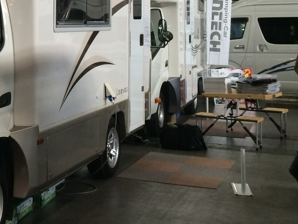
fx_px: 611
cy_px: 24
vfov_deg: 20.3
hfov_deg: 26.0
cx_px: 0
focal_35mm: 71
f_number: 2.2
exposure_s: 1/30
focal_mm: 4.15
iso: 64
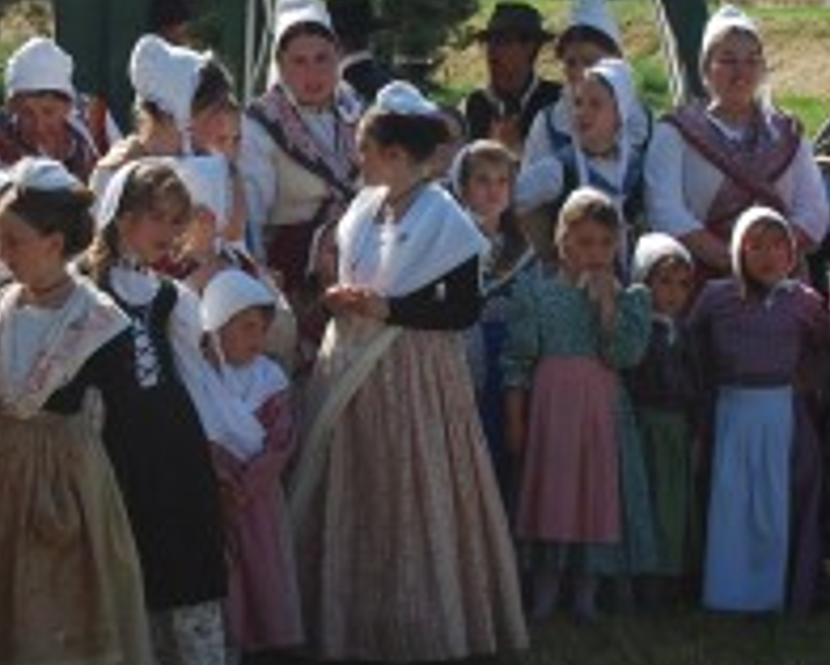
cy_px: 112
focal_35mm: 134
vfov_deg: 11.5
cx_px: 64
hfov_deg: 14.3
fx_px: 3282
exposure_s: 1/200
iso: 100
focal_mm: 29
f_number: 7.1
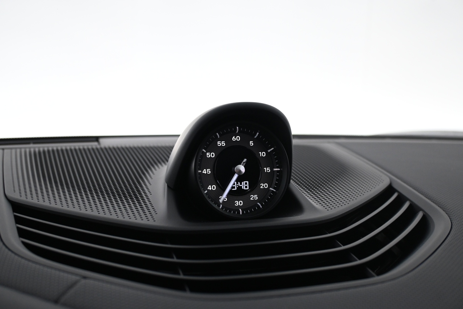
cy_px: 154
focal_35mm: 37
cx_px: 232
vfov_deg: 36.2
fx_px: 473
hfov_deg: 52.2
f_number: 4.2
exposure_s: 1/40
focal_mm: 24.5
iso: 1100
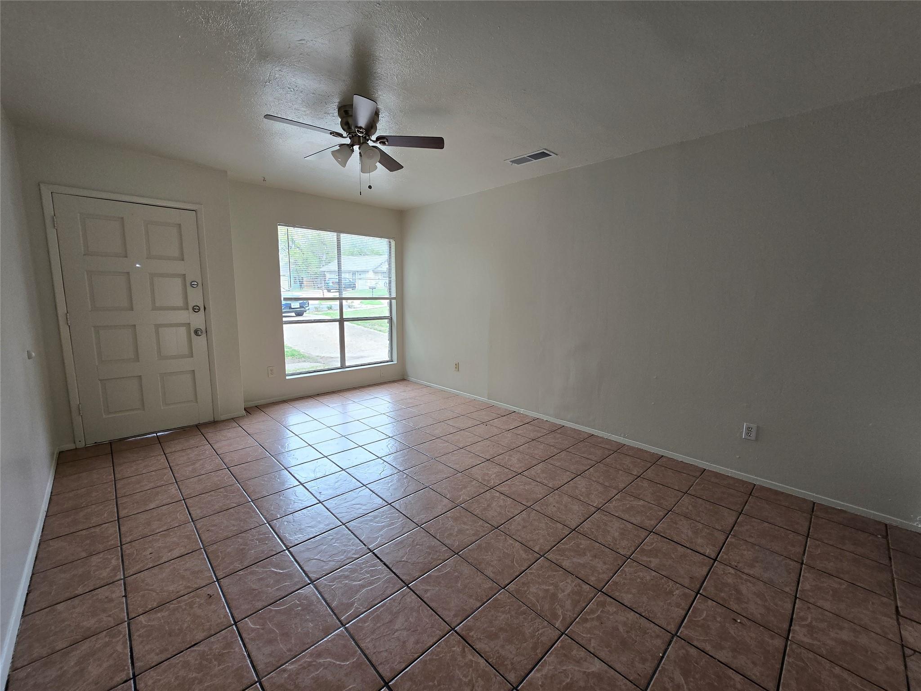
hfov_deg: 106.2
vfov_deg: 89.9
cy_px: 346
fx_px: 346
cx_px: 460
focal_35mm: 13
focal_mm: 2.2
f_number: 2.2
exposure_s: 1/60
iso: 64
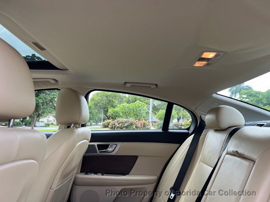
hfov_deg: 67.3
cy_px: 101
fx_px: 203
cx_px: 135
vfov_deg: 53.1
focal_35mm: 26
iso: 40
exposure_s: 1/187
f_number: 1.5
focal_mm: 5.7
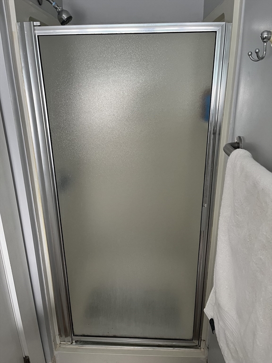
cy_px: 182
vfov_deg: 67.3
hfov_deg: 53.1
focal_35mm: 26
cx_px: 136
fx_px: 272
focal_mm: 5.1
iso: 125
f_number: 1.6
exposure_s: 1/74
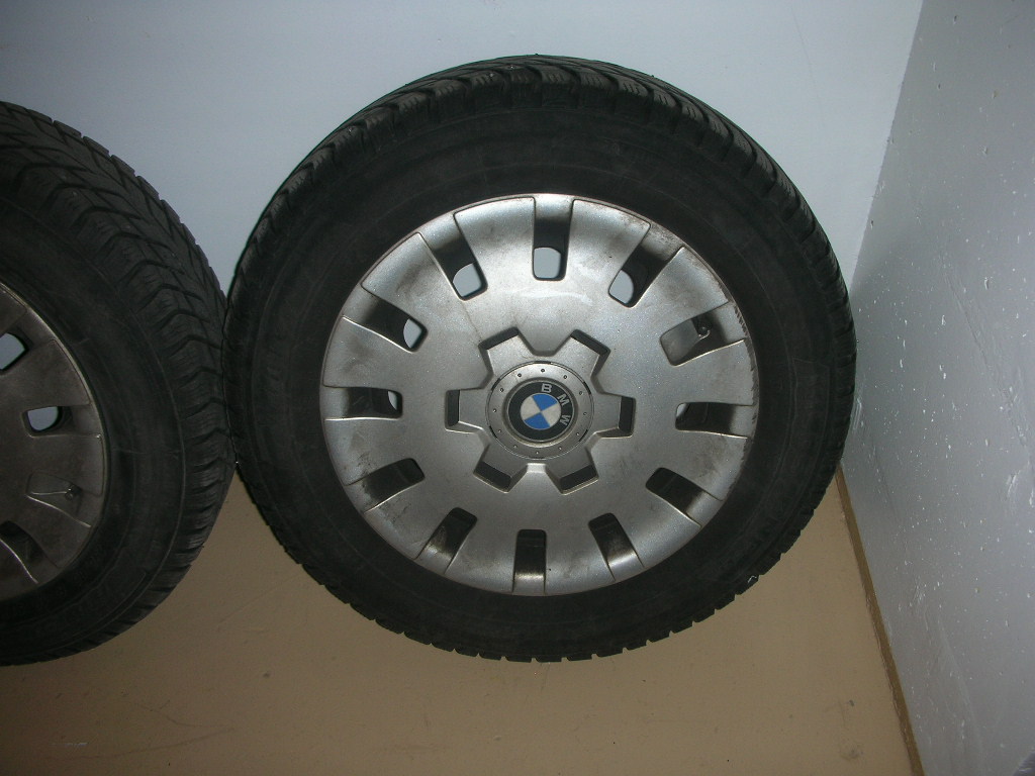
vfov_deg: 40.7
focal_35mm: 35
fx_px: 1046
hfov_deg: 52.6
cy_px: 388
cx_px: 518
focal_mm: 5.8
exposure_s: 1/60.1
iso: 50
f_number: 3
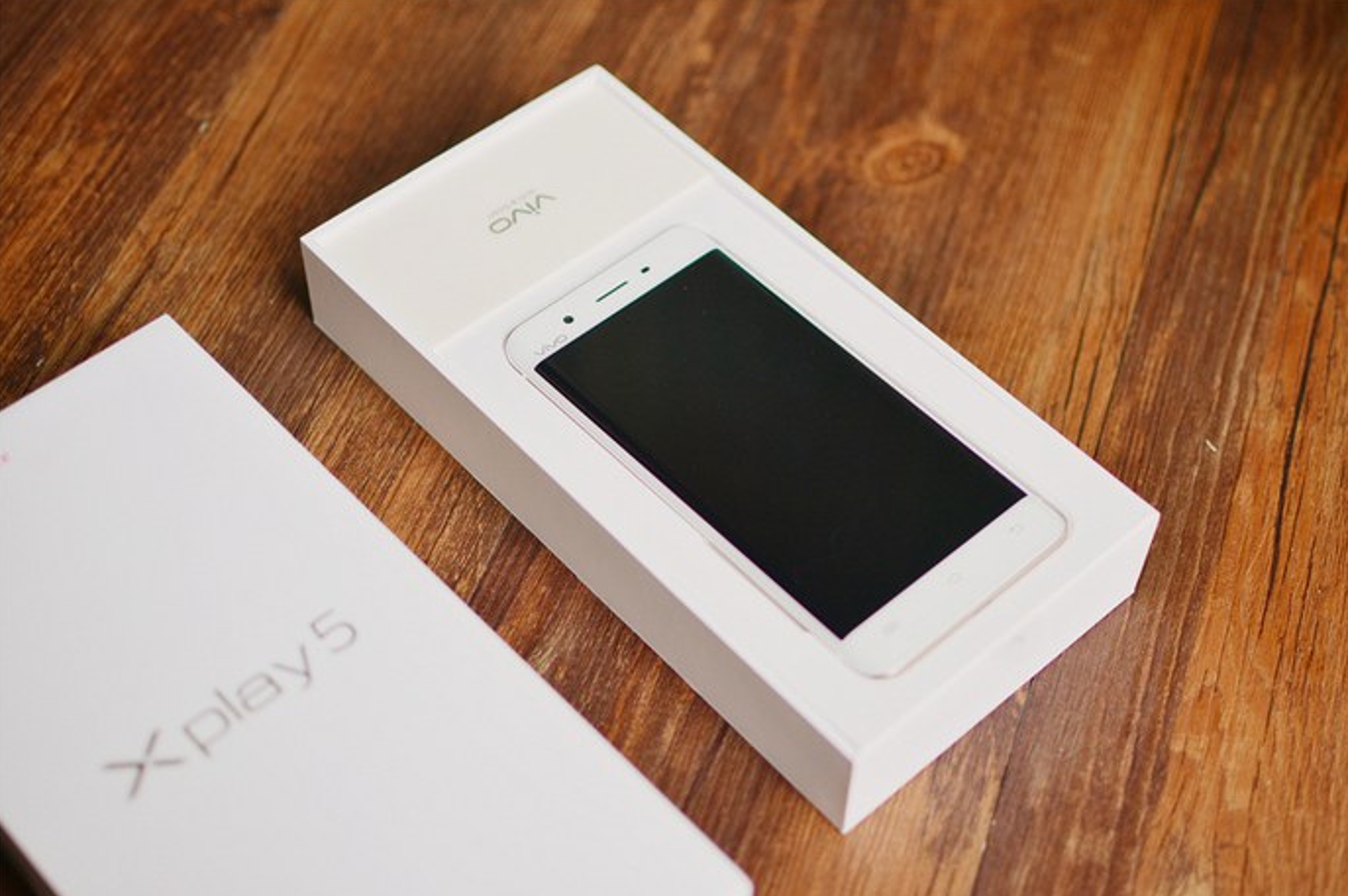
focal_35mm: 54
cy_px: 451
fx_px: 2002
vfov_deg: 25.2
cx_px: 683
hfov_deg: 37.2
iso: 250
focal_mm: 35
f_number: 2
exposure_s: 1/125
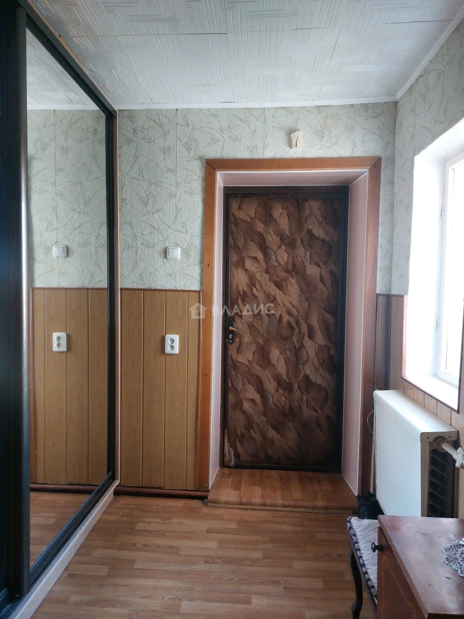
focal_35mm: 24
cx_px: 232
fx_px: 429
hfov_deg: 56.8
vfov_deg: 71.6
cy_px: 310
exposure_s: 1/50
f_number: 1.8
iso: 320
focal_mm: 5.23
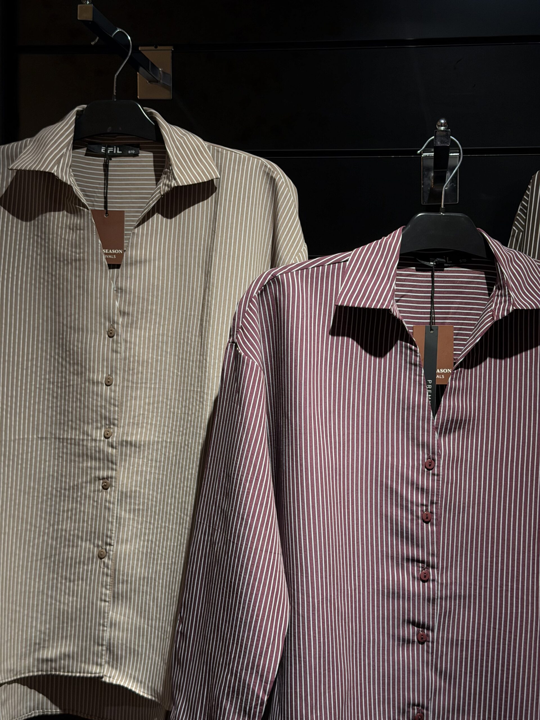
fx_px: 998
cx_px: 270
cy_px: 360
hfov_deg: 30.3
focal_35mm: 48
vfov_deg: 39.7
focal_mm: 6.76
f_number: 1.78
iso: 64
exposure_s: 1/100
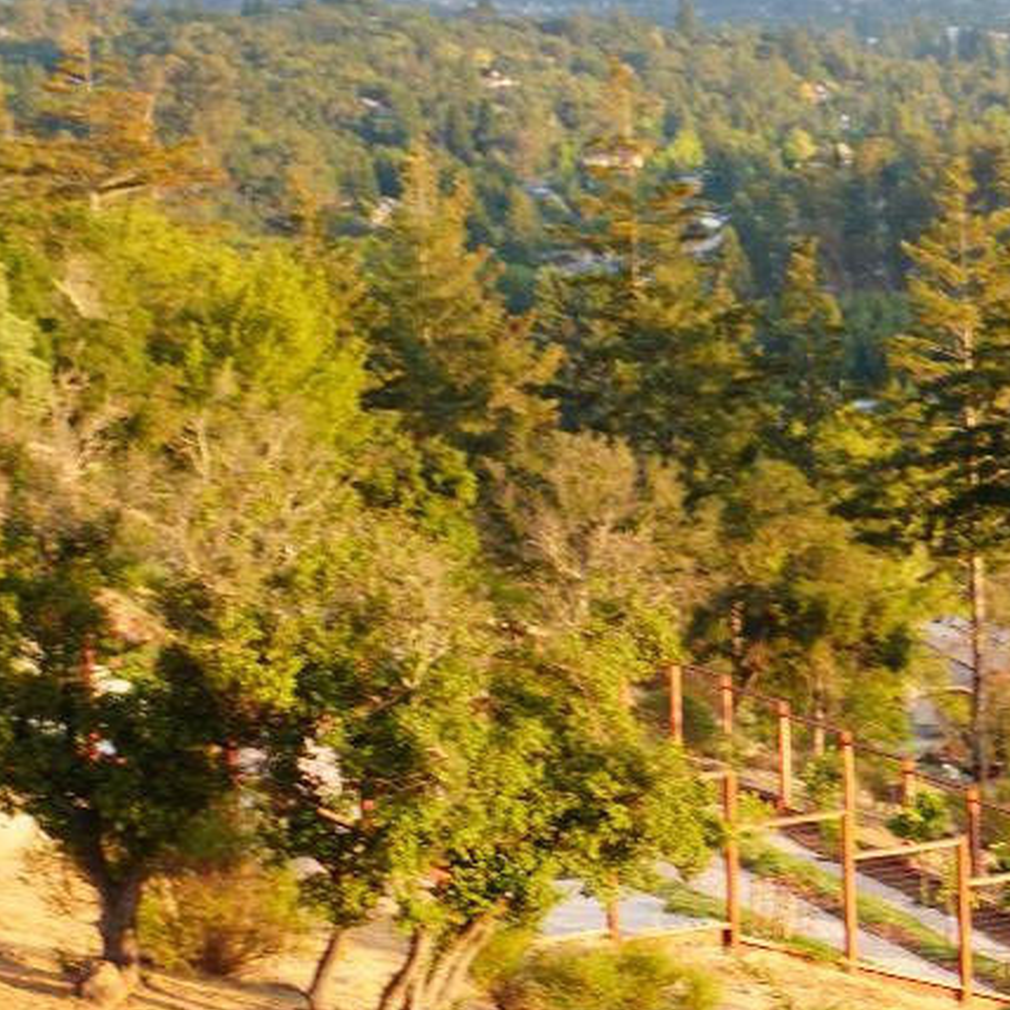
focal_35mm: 156
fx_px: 5166
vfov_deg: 11.2
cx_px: 1482
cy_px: 706
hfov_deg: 10.8
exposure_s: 1/60
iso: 125
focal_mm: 35
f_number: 5
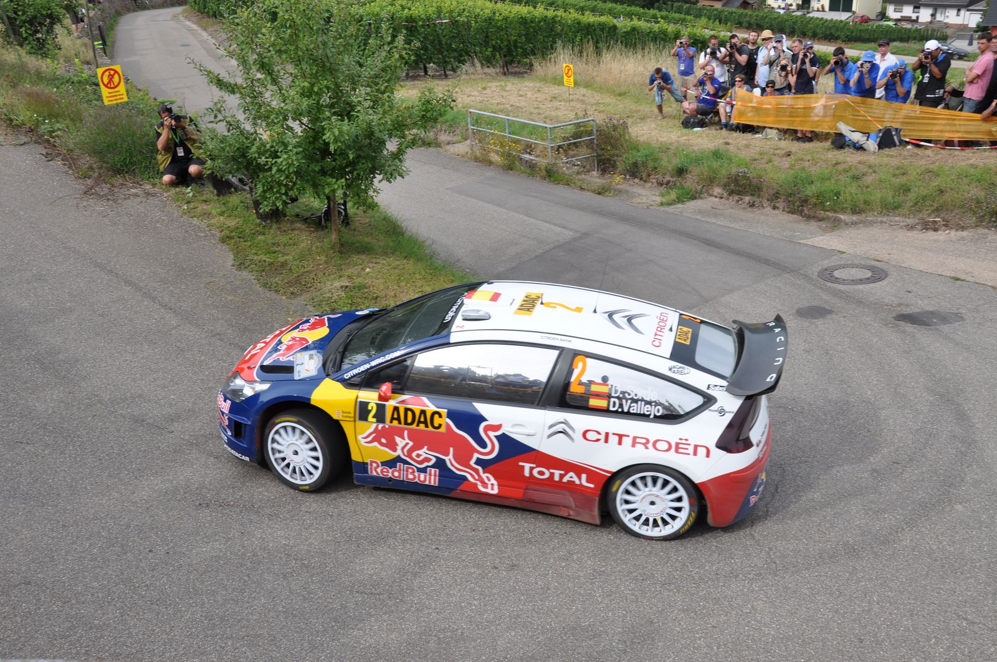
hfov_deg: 49.6
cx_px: 498
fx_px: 1079
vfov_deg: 34.1
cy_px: 331
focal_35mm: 39
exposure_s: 1/320
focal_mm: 26
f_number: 9
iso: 200
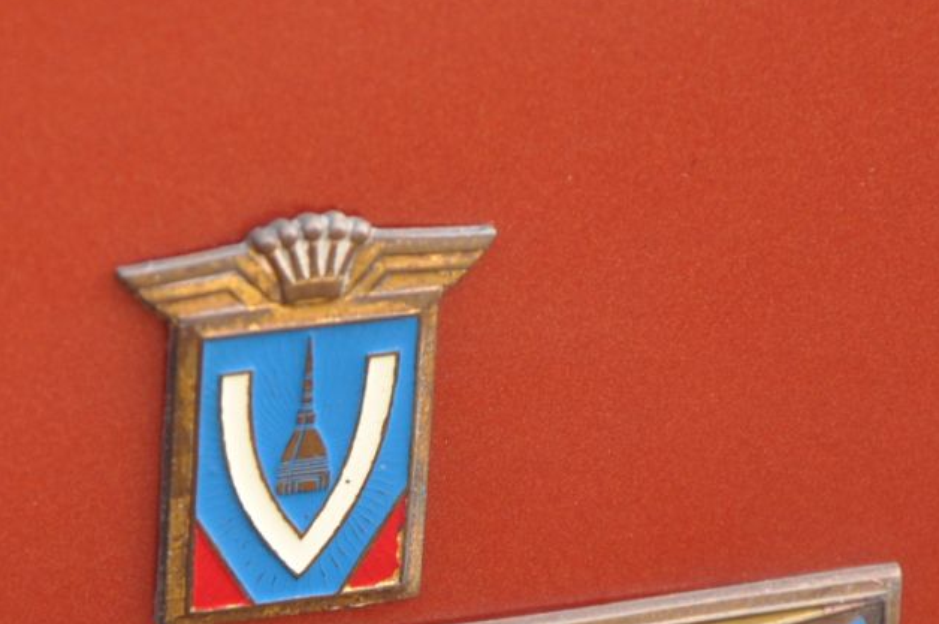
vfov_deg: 3.0
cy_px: 432
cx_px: 292
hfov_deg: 4.6
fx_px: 11760
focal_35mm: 451
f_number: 5.6
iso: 400
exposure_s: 1/100
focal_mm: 105
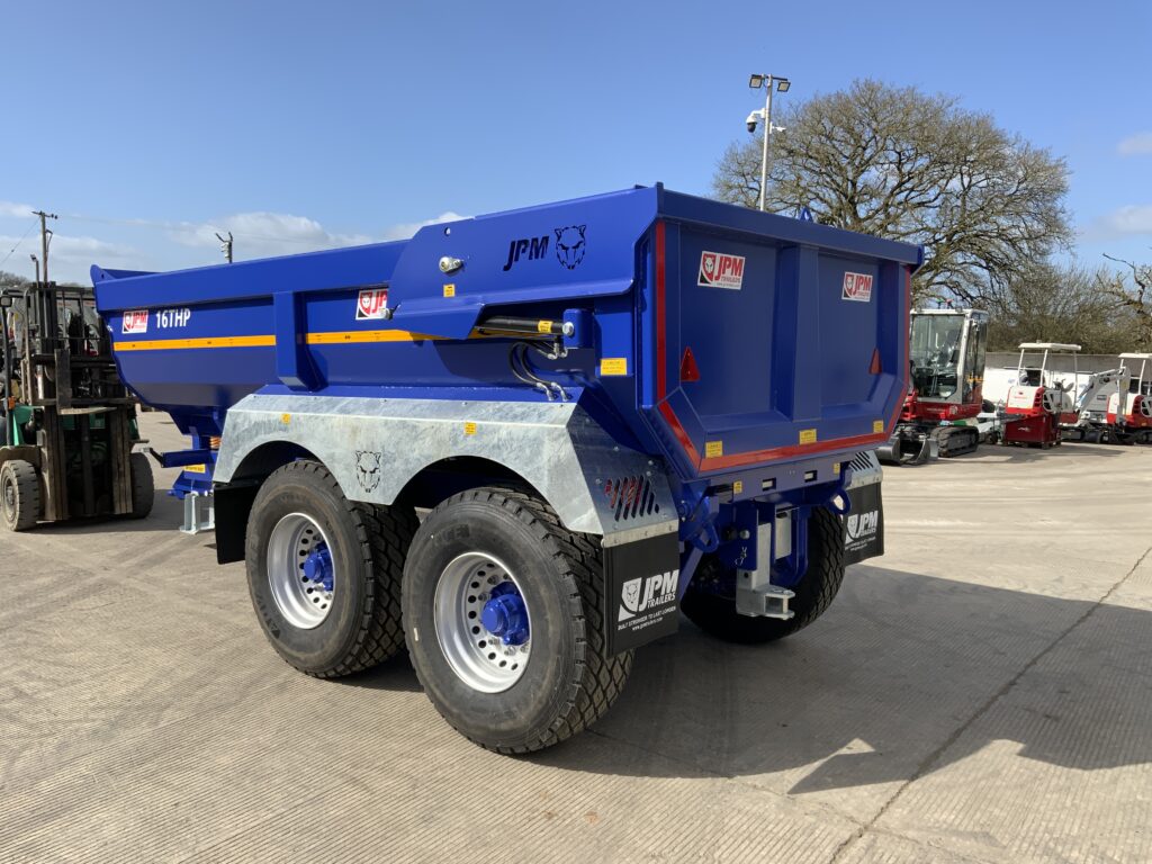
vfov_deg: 48.2
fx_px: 965
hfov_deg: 61.7
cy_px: 432
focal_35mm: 29
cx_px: 576
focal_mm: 3
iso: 16
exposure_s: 1/1675
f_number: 1.8
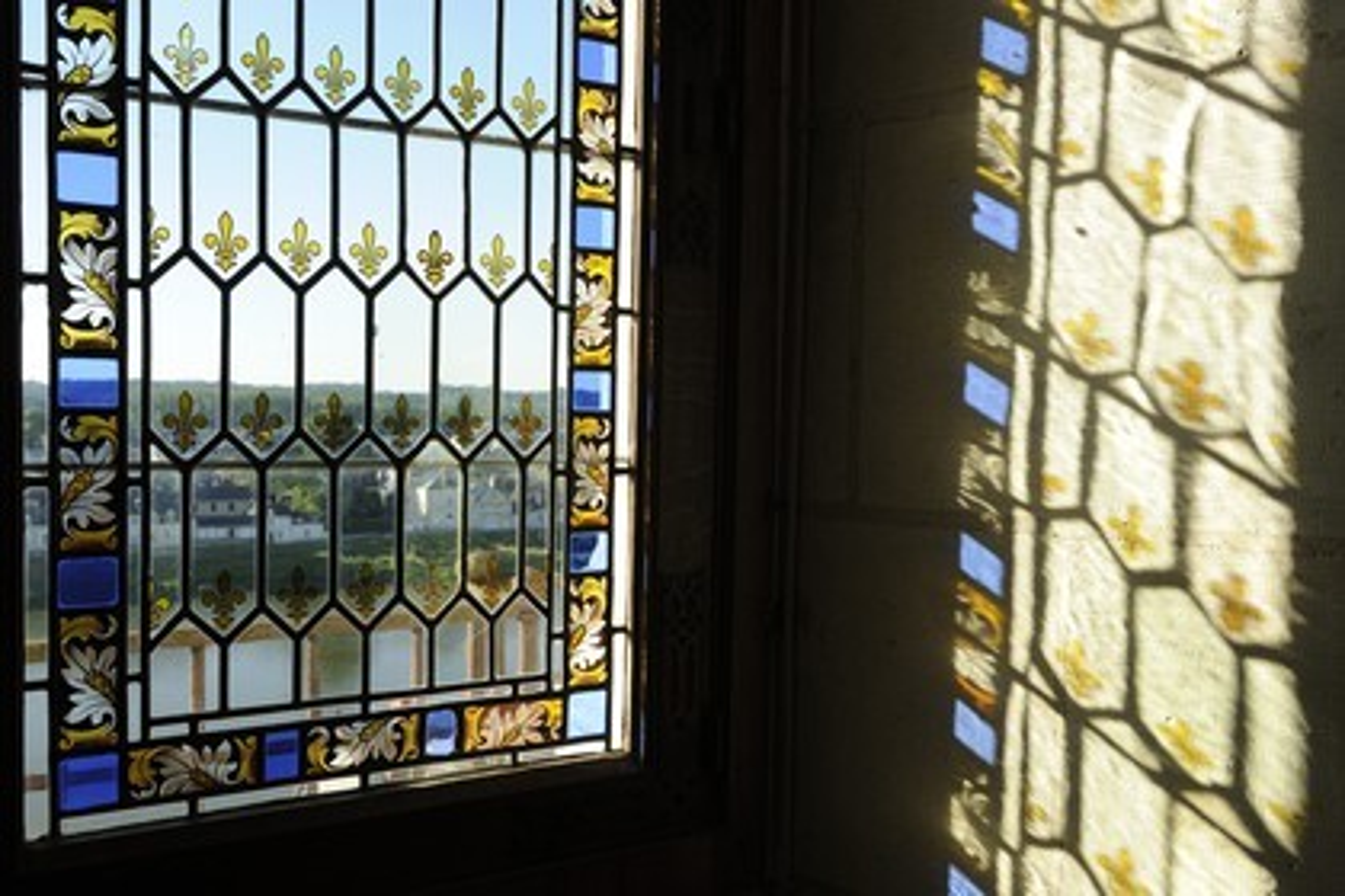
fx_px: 1195
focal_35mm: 32
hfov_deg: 58.7
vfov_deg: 41.1
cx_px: 672
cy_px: 448
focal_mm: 32
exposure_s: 1/60
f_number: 13
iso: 200
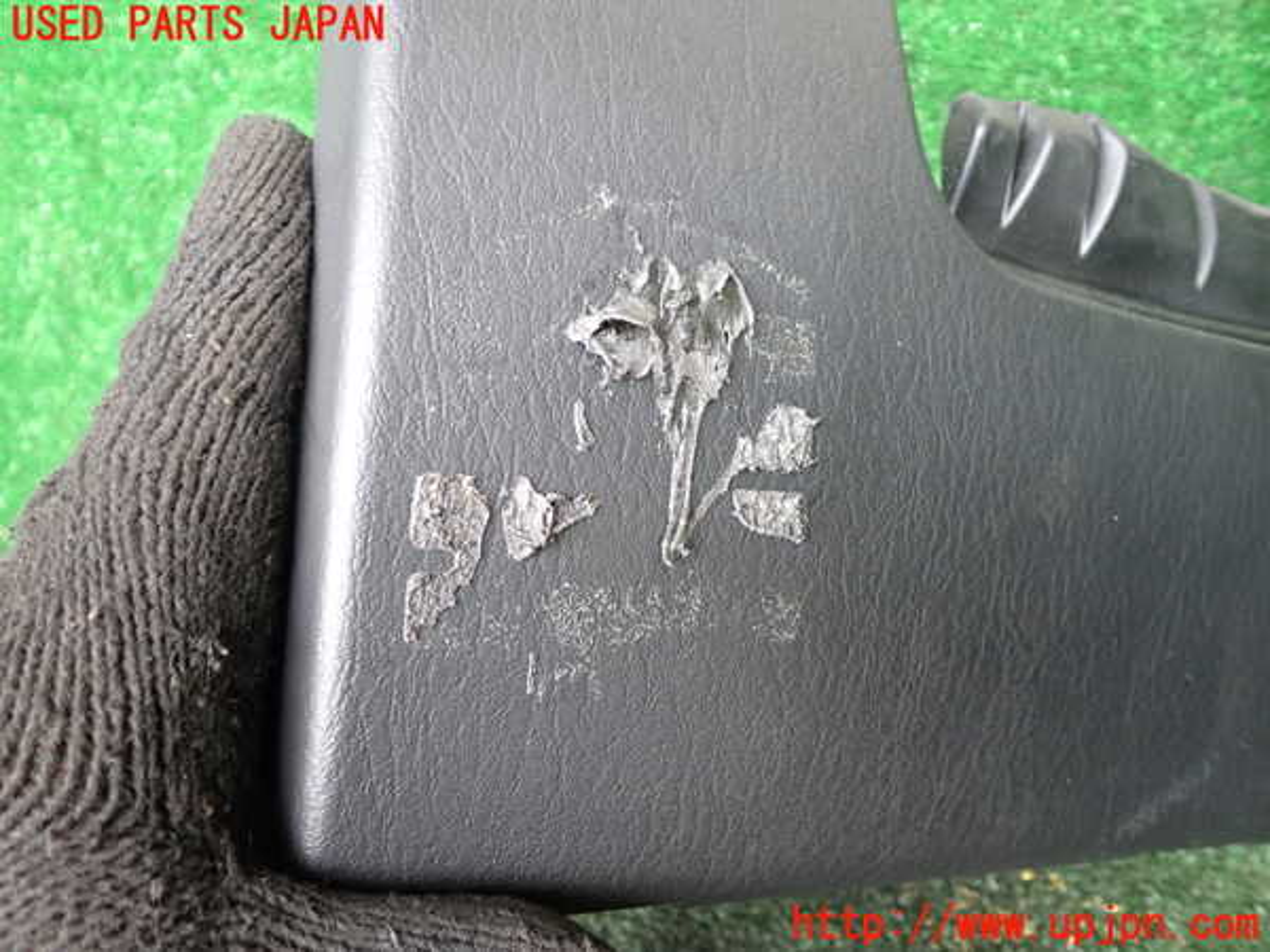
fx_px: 1101
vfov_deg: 46.8
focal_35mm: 30
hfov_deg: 60.0
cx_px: 635
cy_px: 476
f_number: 2.3
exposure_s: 1/30
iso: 250
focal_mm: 5.4
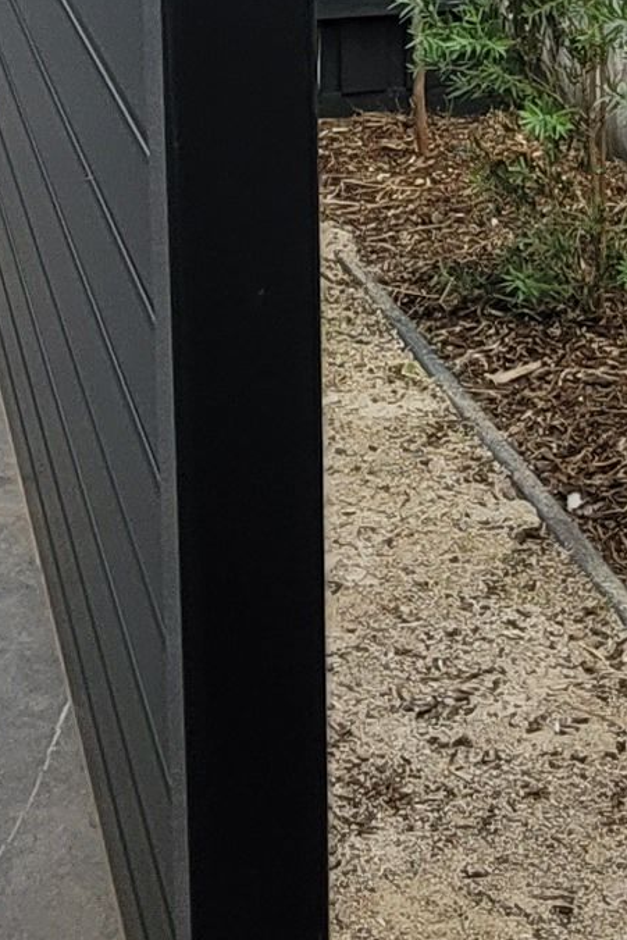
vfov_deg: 24.5
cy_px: 67
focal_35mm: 80
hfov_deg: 17.1
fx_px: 2089
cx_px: 339
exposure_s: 1/529
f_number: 2.2
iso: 40
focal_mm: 1.74
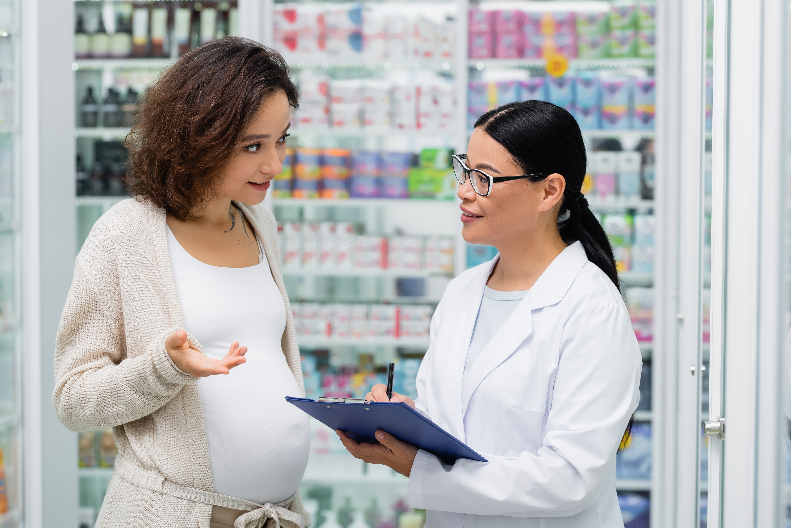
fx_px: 1978
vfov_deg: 15.2
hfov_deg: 22.6
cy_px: 264
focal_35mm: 90
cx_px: 396
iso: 100
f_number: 4.5
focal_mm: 90
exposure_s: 1/160
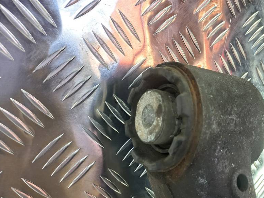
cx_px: 161
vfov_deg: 42.4
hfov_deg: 54.9
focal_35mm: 33
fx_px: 252
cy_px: 130
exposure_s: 1/50
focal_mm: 4.6
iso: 64
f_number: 1.8
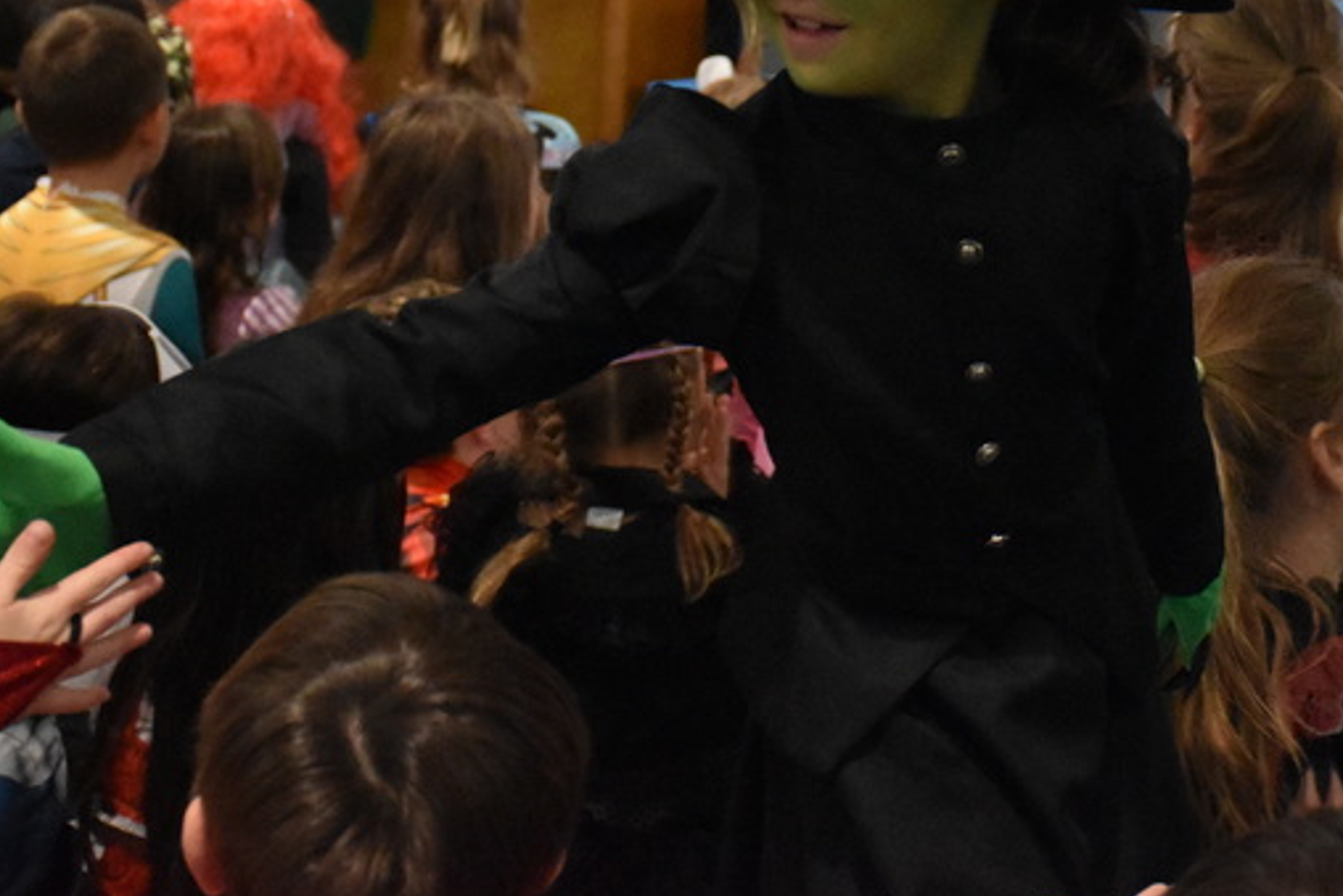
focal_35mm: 145
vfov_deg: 9.4
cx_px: 917
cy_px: 54
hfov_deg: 14.1
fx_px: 5411
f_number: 4.5
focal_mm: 48
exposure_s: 1/400
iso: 6400
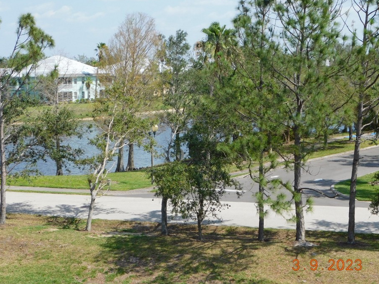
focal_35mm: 75
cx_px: 174
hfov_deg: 26.0
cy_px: 137
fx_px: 821
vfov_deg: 19.6
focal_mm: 11.7
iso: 125
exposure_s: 1/800
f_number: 4.2
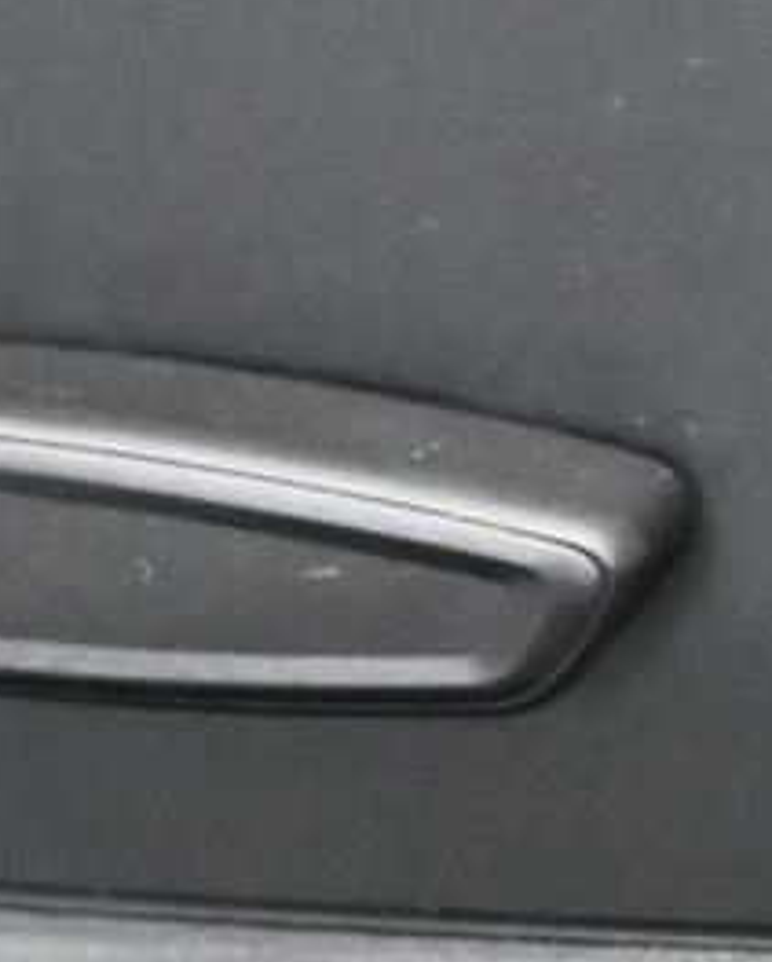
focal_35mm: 182
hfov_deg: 8.4
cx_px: 885
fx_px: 5186
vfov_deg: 10.6
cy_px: 190
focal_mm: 21
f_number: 4
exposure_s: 1/30
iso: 8000
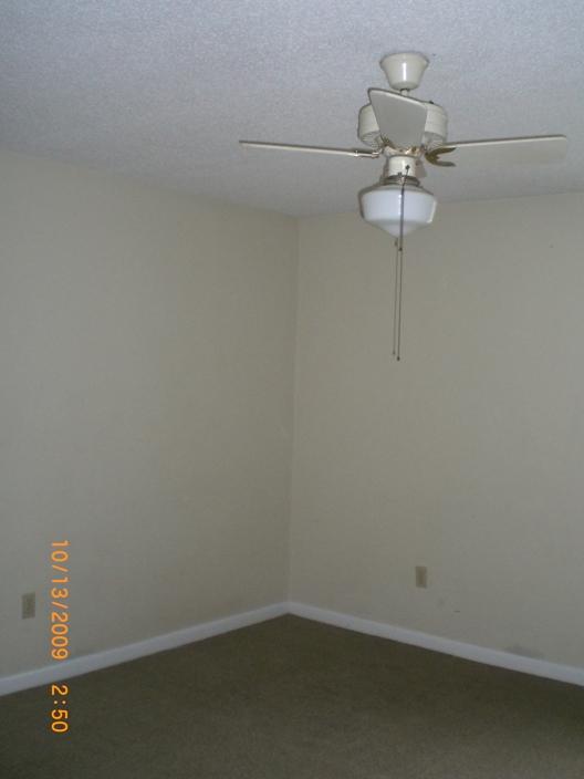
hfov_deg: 37.7
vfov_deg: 49.0
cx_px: 292
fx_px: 855
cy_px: 390
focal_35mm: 38
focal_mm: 6.3
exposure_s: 1/60
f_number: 3.1
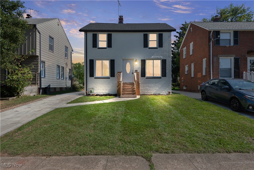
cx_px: 127
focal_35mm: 20
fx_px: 141
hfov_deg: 84.0
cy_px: 85
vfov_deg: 62.0
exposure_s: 1/400
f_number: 8
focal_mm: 20
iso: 400
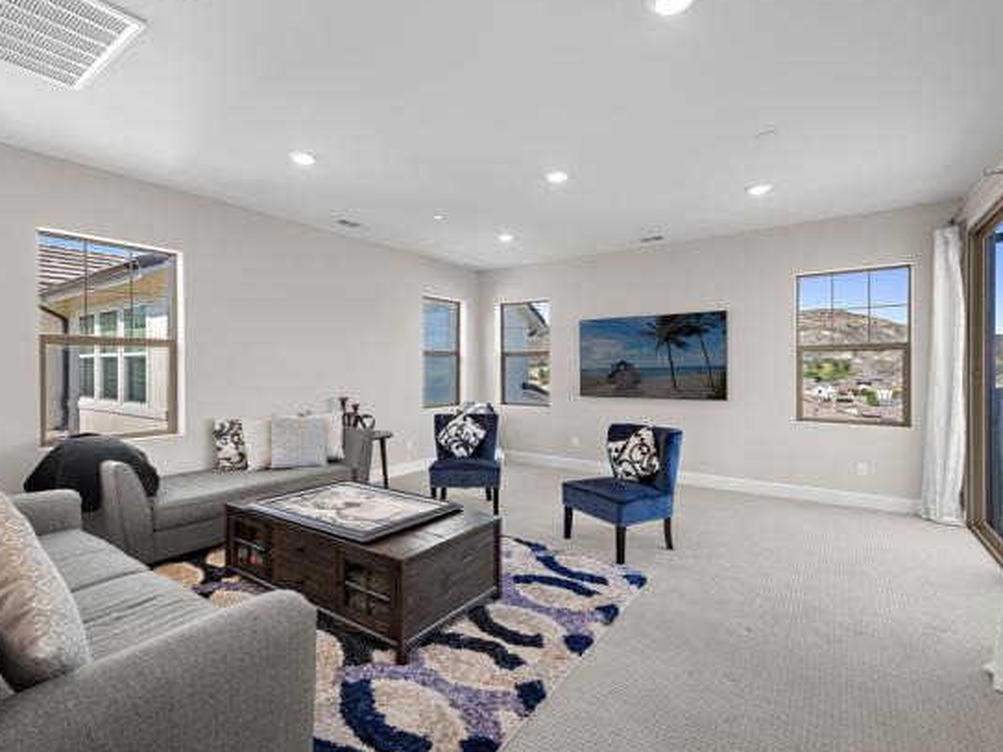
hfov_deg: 91.0
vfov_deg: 74.7
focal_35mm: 17
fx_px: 492
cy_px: 367
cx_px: 478
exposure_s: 1/250
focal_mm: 15
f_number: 7.1
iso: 125
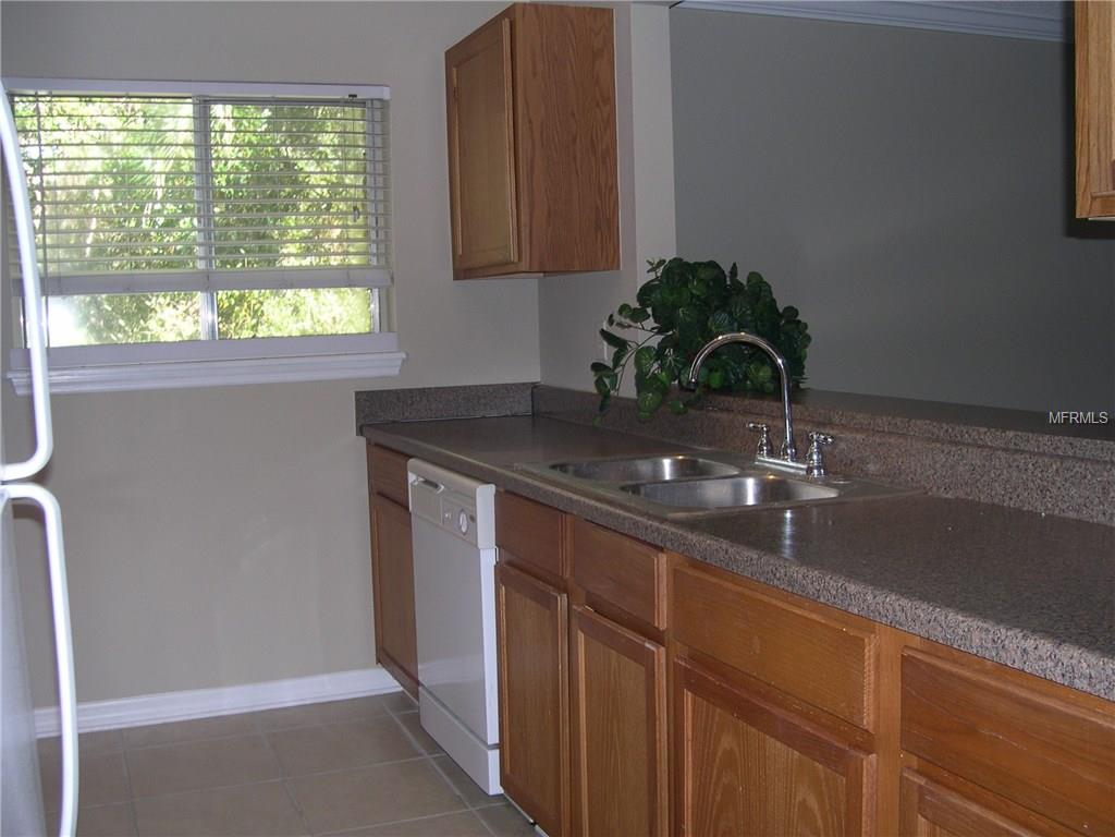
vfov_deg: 37.7
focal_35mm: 38
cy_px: 418
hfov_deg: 49.0
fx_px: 1224
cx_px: 558
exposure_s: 1/60
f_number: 2.8
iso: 105
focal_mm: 8
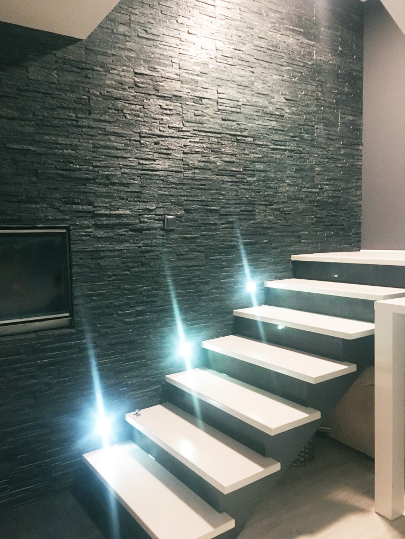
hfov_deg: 48.2
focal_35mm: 29
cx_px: 202
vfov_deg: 61.6
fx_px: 452
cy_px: 270
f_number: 2.2
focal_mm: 4.15
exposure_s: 1/17
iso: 400
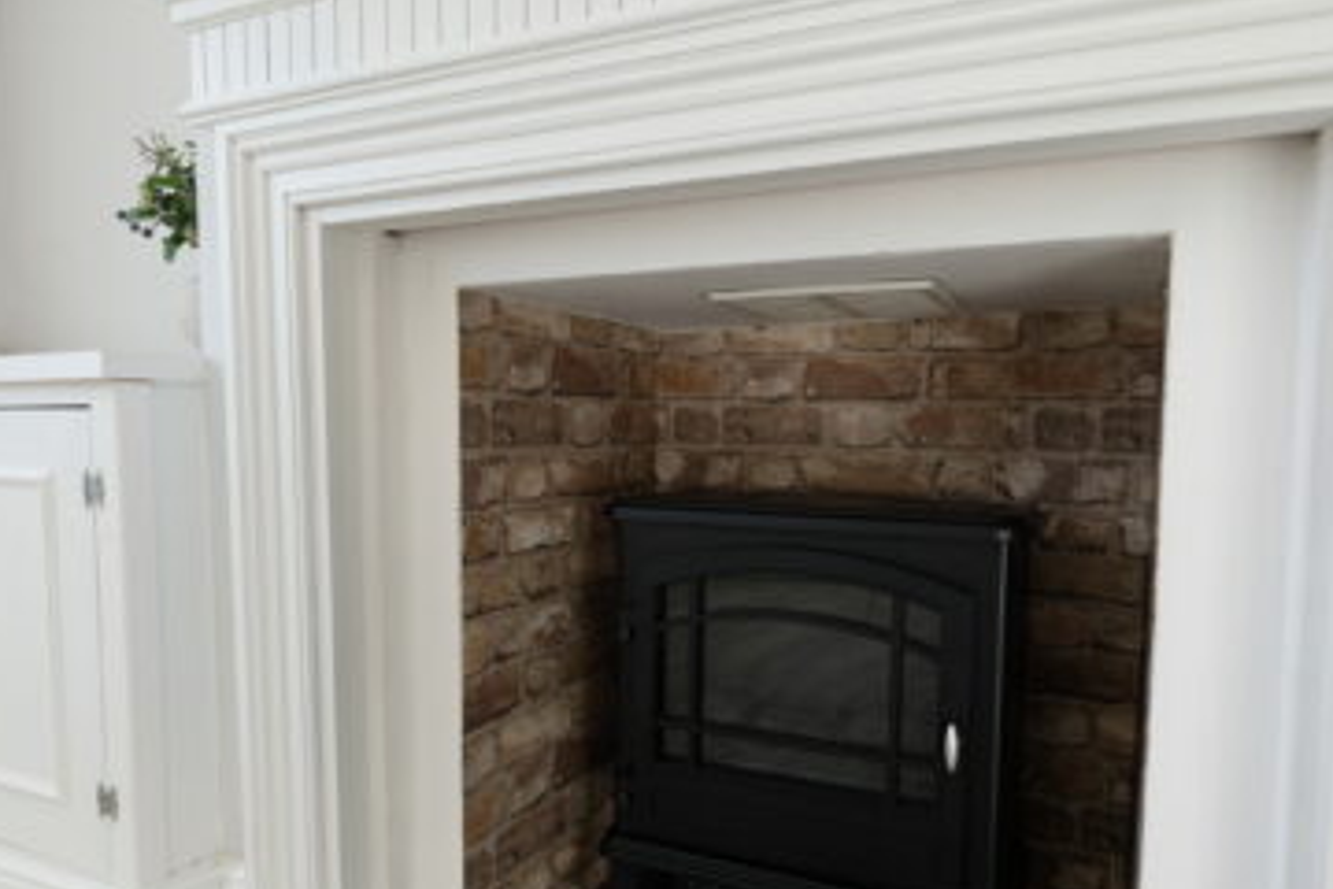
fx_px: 889
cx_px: 689
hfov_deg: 73.7
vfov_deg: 53.0
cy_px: 496
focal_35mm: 24
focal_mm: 10
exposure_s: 1/85
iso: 200
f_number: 4
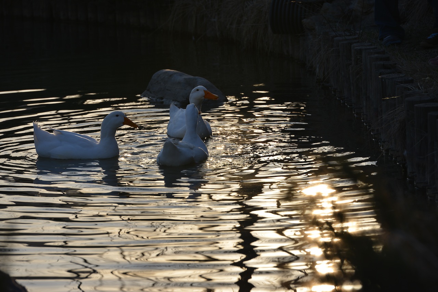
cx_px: 219
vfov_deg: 6.9
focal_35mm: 200
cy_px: 146
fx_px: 2434
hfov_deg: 10.3
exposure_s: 1/500
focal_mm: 200
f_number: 9
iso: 200
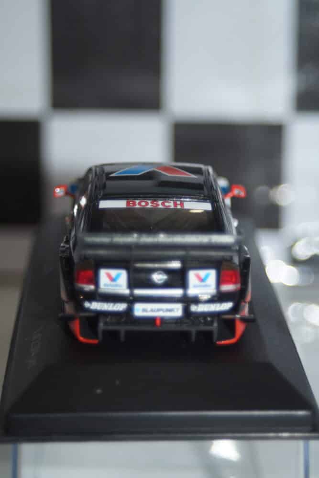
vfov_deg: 19.5
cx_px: 160
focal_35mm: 105
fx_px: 1395
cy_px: 239
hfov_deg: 13.0
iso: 320
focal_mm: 70
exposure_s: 1/60
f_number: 5.6
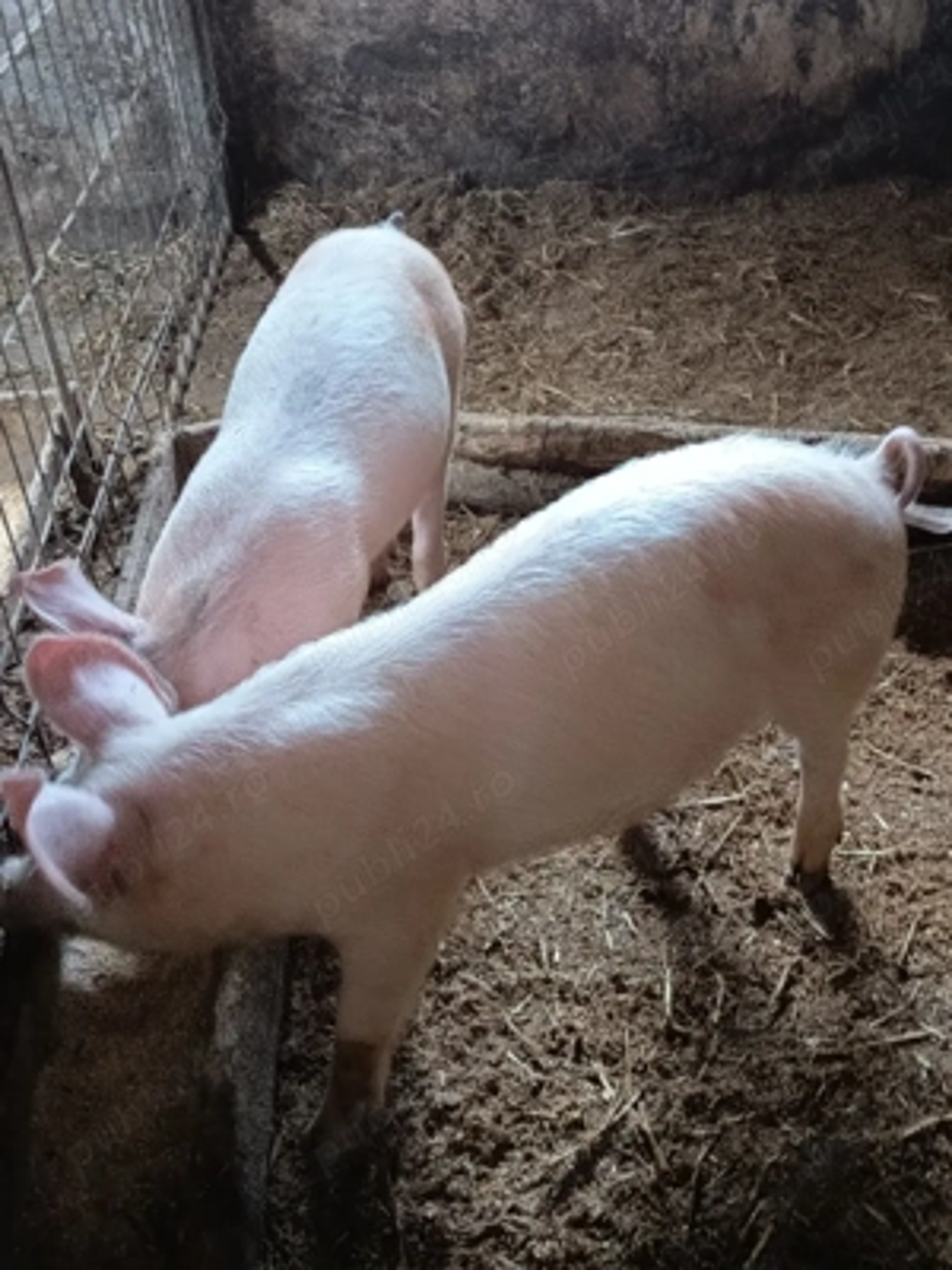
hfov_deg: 33.6
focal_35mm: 43
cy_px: 635
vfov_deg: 43.9
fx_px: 1577
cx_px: 476
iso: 1937
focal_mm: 5.27
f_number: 1.7
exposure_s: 1/20
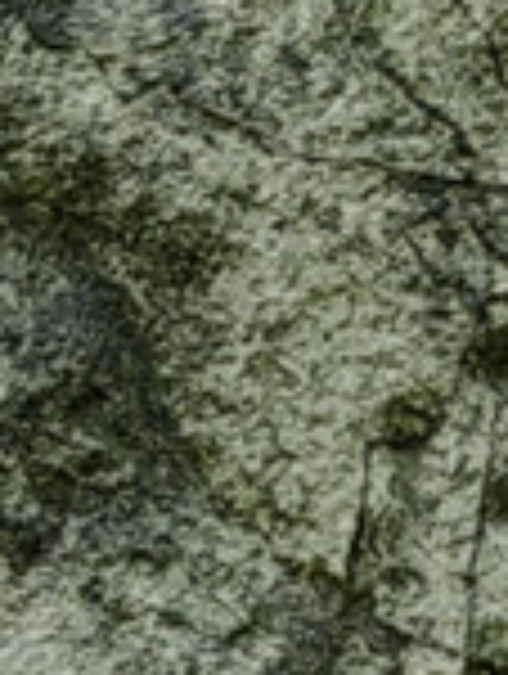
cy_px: 2493
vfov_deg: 7.3
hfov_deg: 6.7
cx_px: 926
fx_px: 4215
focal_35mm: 216
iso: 200
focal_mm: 5.54
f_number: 1.8
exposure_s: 1/100
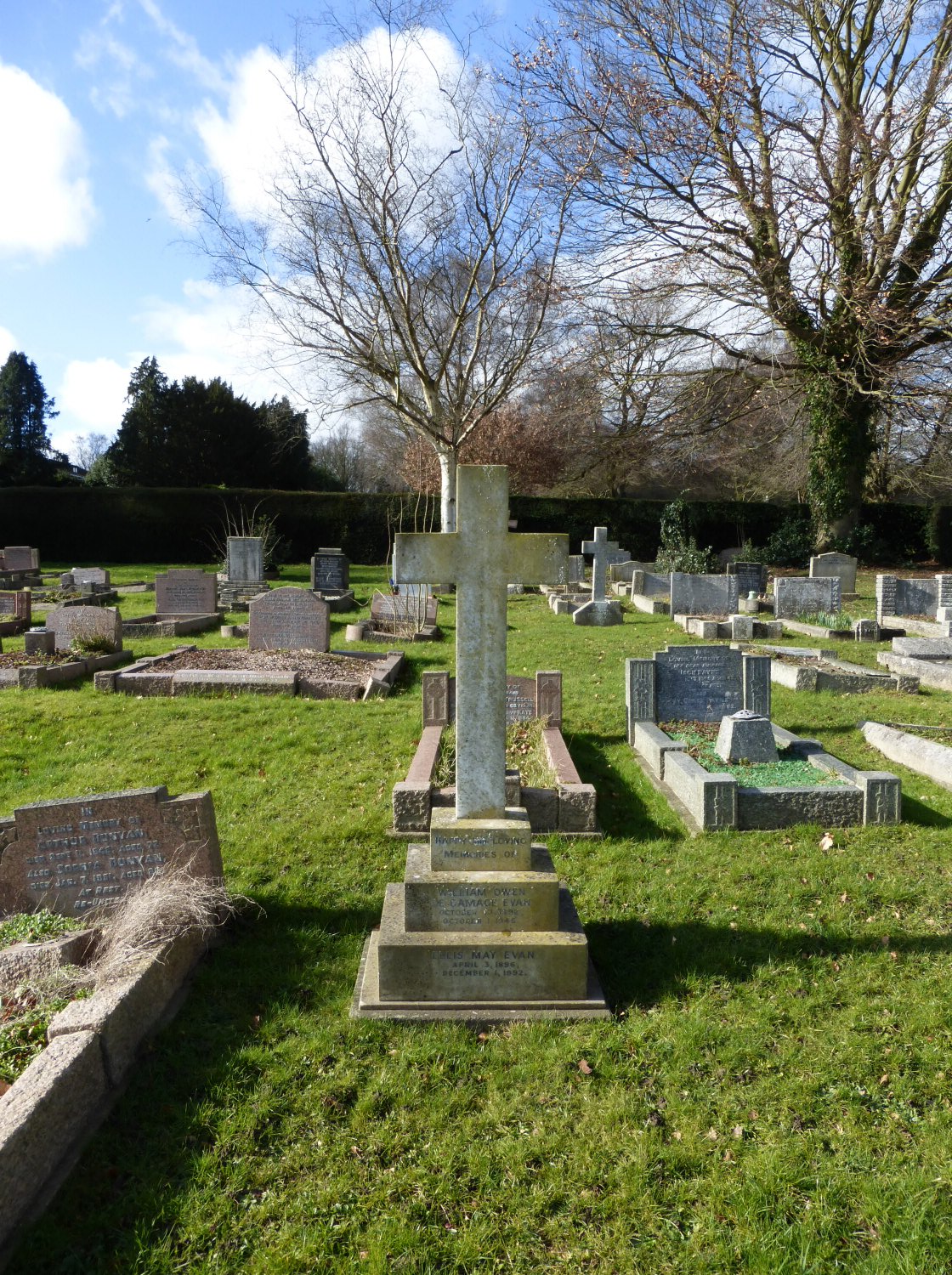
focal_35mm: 25
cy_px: 638
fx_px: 919
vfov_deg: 69.5
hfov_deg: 54.7
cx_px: 476
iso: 100
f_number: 4
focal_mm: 4.3
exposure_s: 1/400
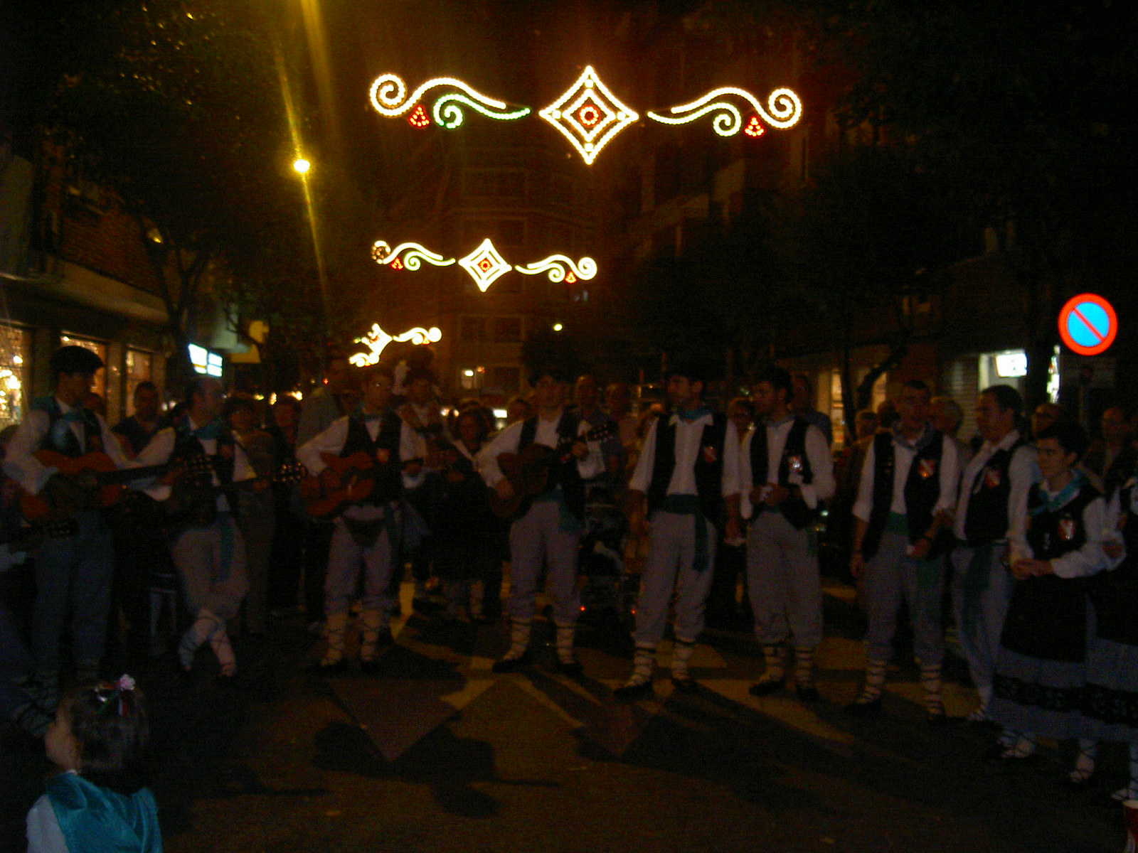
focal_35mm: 39
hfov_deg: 47.9
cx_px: 569
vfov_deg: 36.8
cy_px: 426
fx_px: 1282
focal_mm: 8
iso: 100
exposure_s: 1/59.5
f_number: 2.8
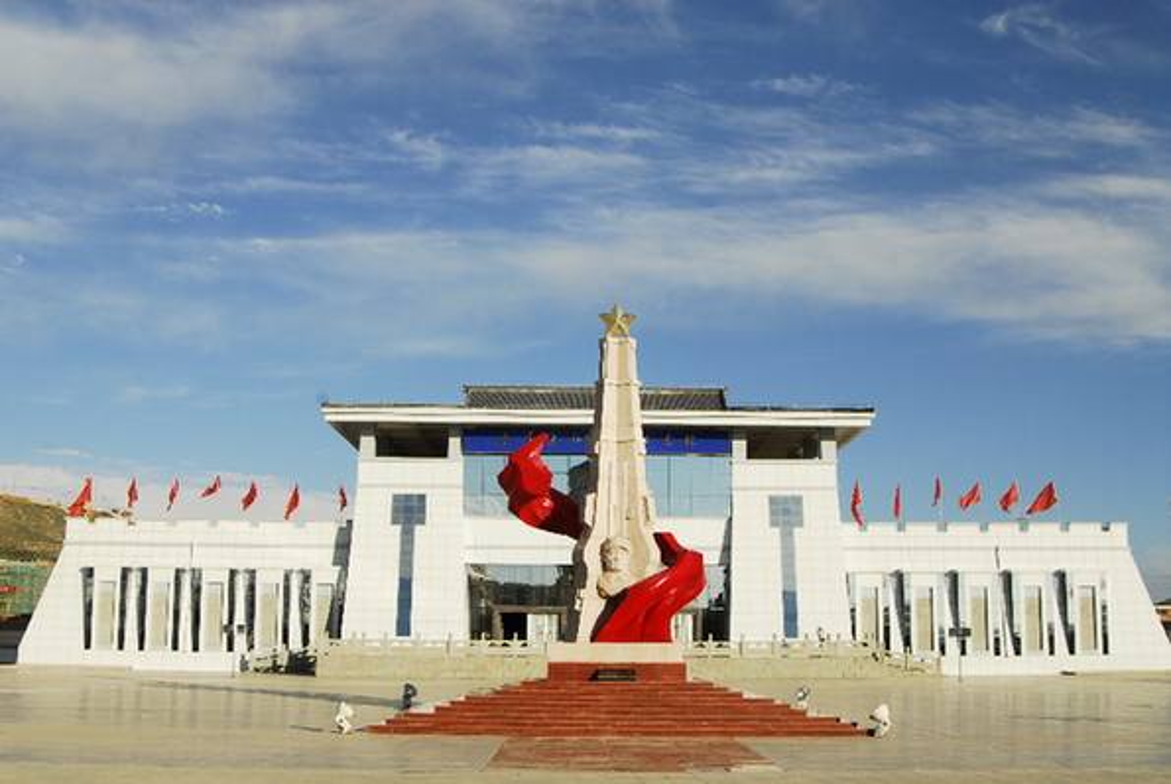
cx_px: 586
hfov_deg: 46.4
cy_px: 392
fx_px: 1367
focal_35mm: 42
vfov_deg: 32.0
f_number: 10
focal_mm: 28
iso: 100
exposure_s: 1/125
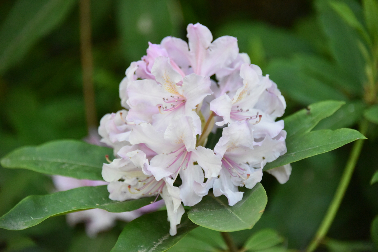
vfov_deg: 4.6
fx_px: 3151
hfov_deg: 6.9
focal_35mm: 300
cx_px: 189
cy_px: 126
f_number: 5.6
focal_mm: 300
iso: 7200
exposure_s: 1/640
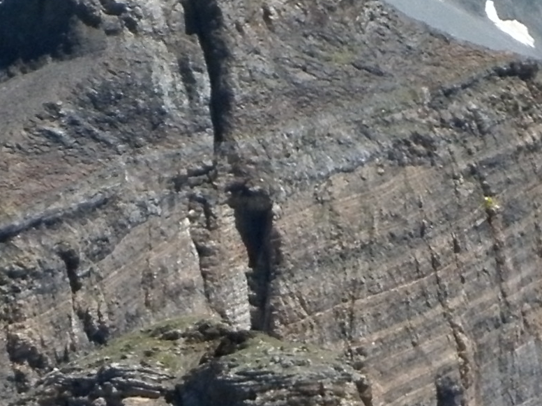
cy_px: 713
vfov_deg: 3.5
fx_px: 6530
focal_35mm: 417
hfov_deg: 4.7
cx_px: -25
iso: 80
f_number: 5.3
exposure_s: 1/500
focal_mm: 14.6
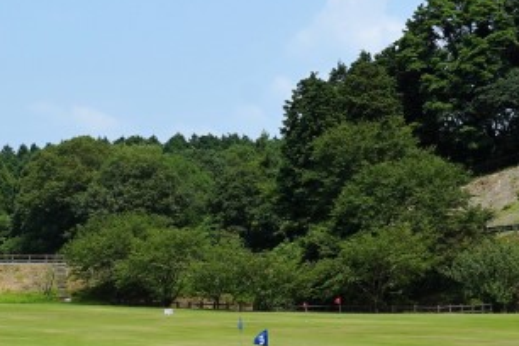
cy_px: 166
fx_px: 1355
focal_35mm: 94
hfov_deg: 21.5
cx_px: 115
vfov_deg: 14.6
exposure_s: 1/200
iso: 100
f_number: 11
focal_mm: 16
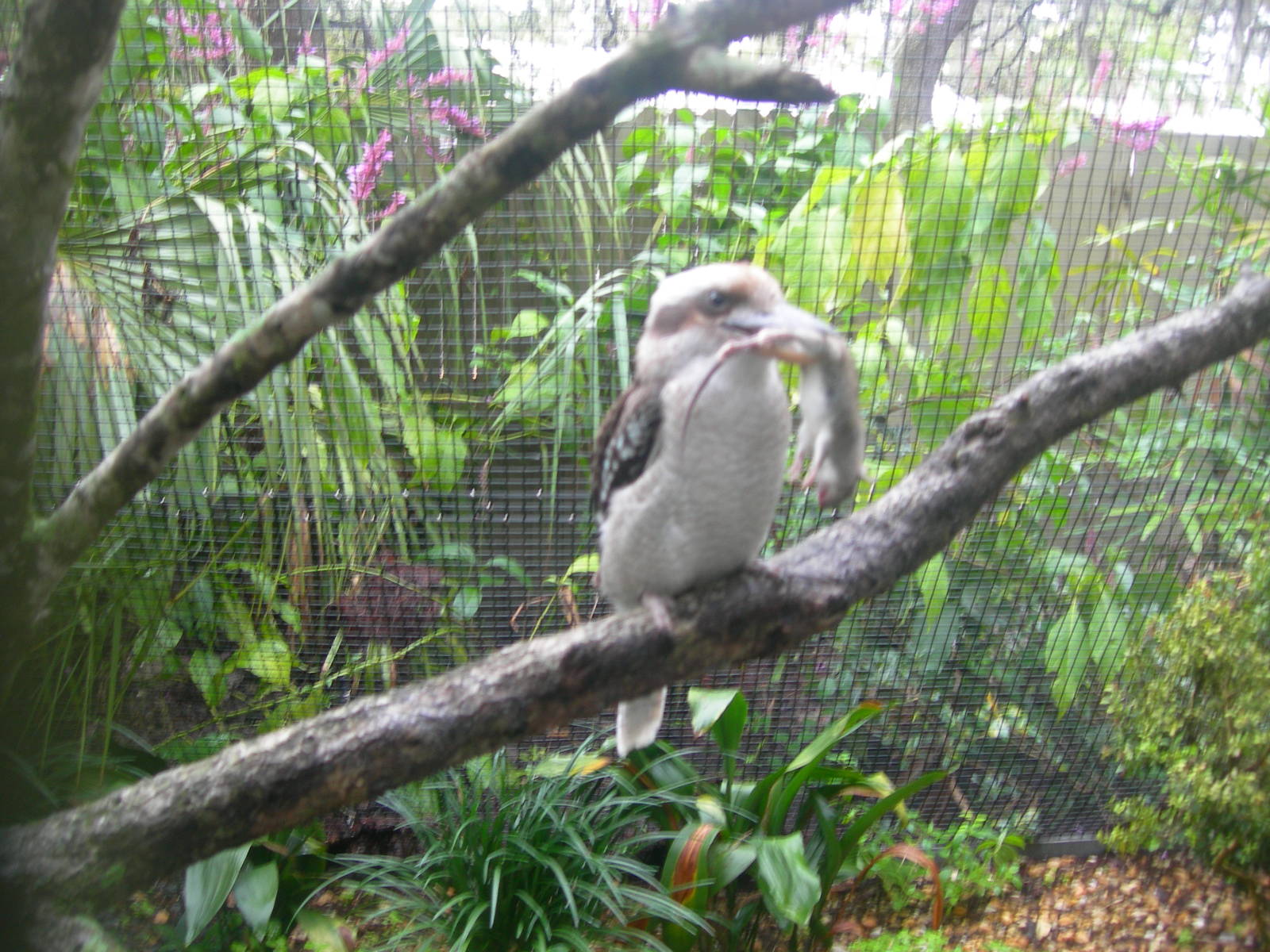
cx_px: 635
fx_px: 1394
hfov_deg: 49.0
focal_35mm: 38
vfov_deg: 37.7
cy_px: 476
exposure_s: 1/8.2
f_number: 2.8
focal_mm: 7.8
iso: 50
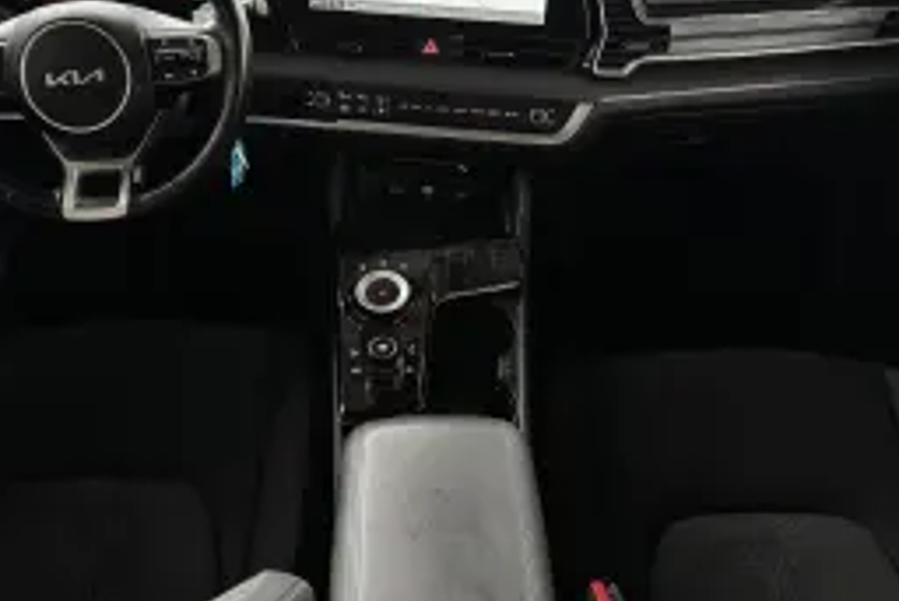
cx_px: 421
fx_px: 949
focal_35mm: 38
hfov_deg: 50.6
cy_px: 260
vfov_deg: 35.0
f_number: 1.6
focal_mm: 5.96
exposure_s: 1/76
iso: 125
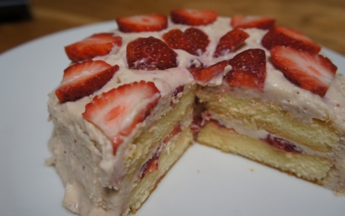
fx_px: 348
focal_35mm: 37
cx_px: 173
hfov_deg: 52.7
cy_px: 107
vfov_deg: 34.5
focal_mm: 24
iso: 800
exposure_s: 1/160
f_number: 4
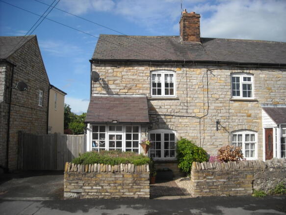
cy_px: 108
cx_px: 143
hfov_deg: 52.6
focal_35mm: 35
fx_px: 289
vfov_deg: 40.7
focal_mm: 5.7
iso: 64
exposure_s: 1/323
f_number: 5.6
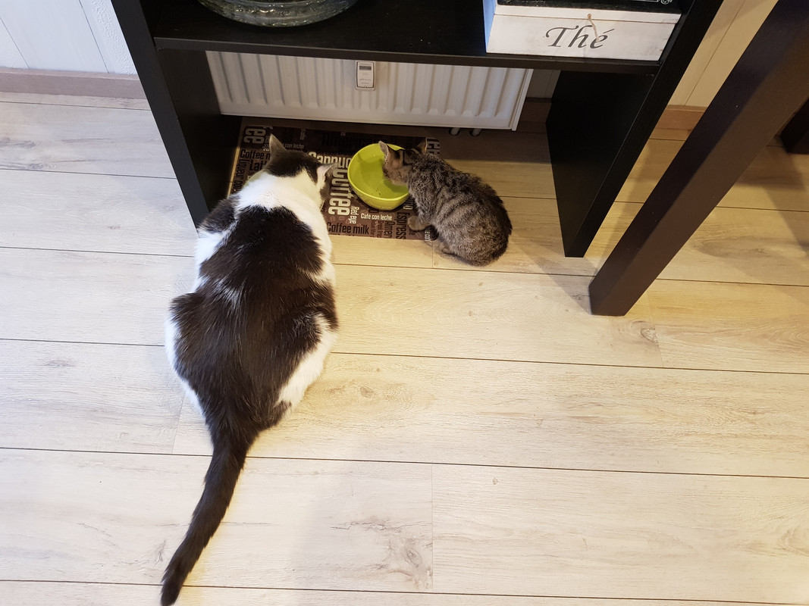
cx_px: 404
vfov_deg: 53.1
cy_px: 303
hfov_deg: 67.3
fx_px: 608
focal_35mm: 26
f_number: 1.7
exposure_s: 1/33
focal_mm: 4.3
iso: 250
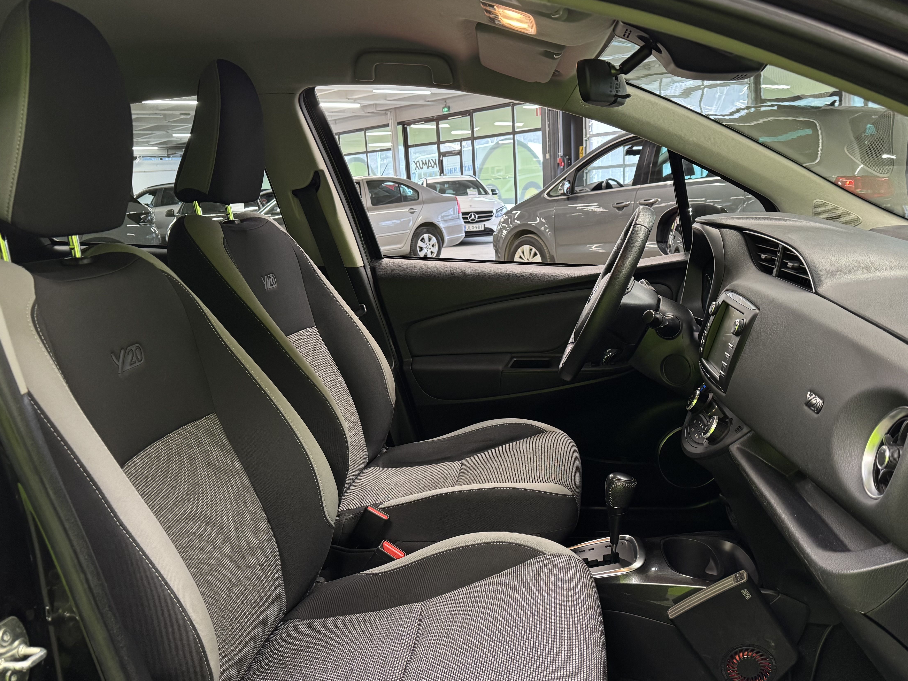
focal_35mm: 31
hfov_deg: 58.3
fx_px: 813
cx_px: 465
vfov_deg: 45.1
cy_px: 417
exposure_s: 1/50
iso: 400
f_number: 1.78
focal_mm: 6.76
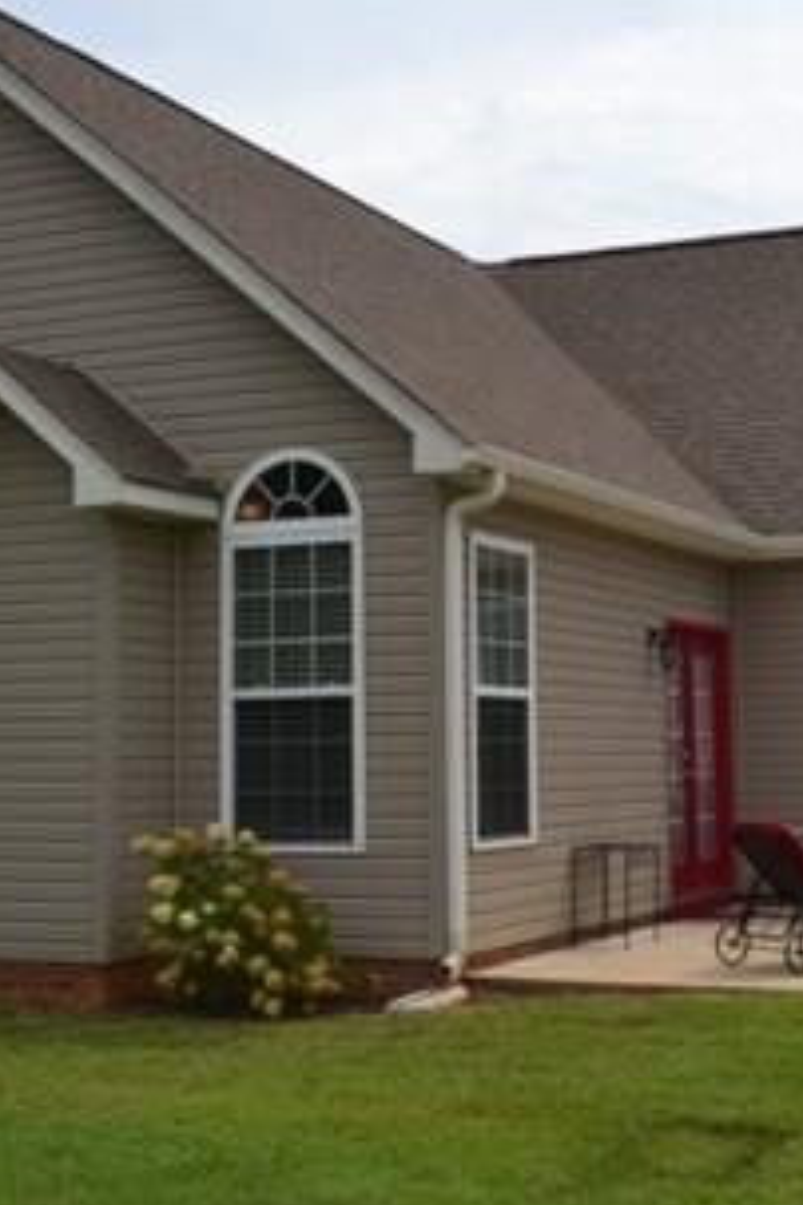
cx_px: 588
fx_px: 1907
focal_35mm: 57
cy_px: 463
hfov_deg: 23.6
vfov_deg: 34.9
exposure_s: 1/200
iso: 100
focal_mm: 18
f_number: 9
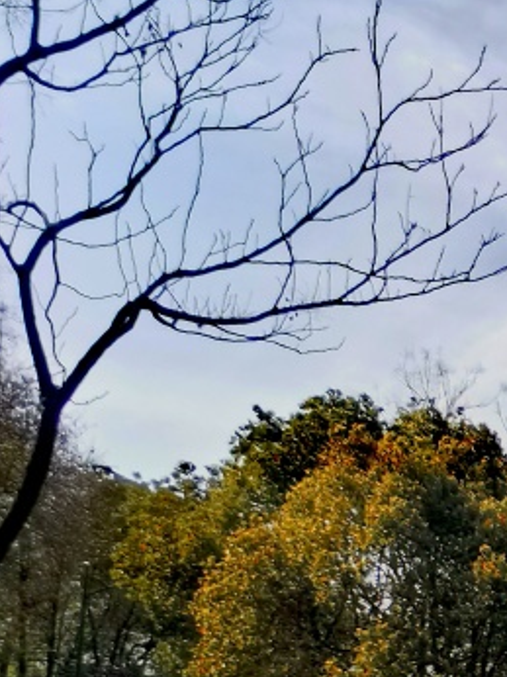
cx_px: 736
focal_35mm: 59
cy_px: 712
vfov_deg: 30.0
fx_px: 1154
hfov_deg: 21.3
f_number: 2.2
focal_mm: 2.23
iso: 50
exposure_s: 1/1548
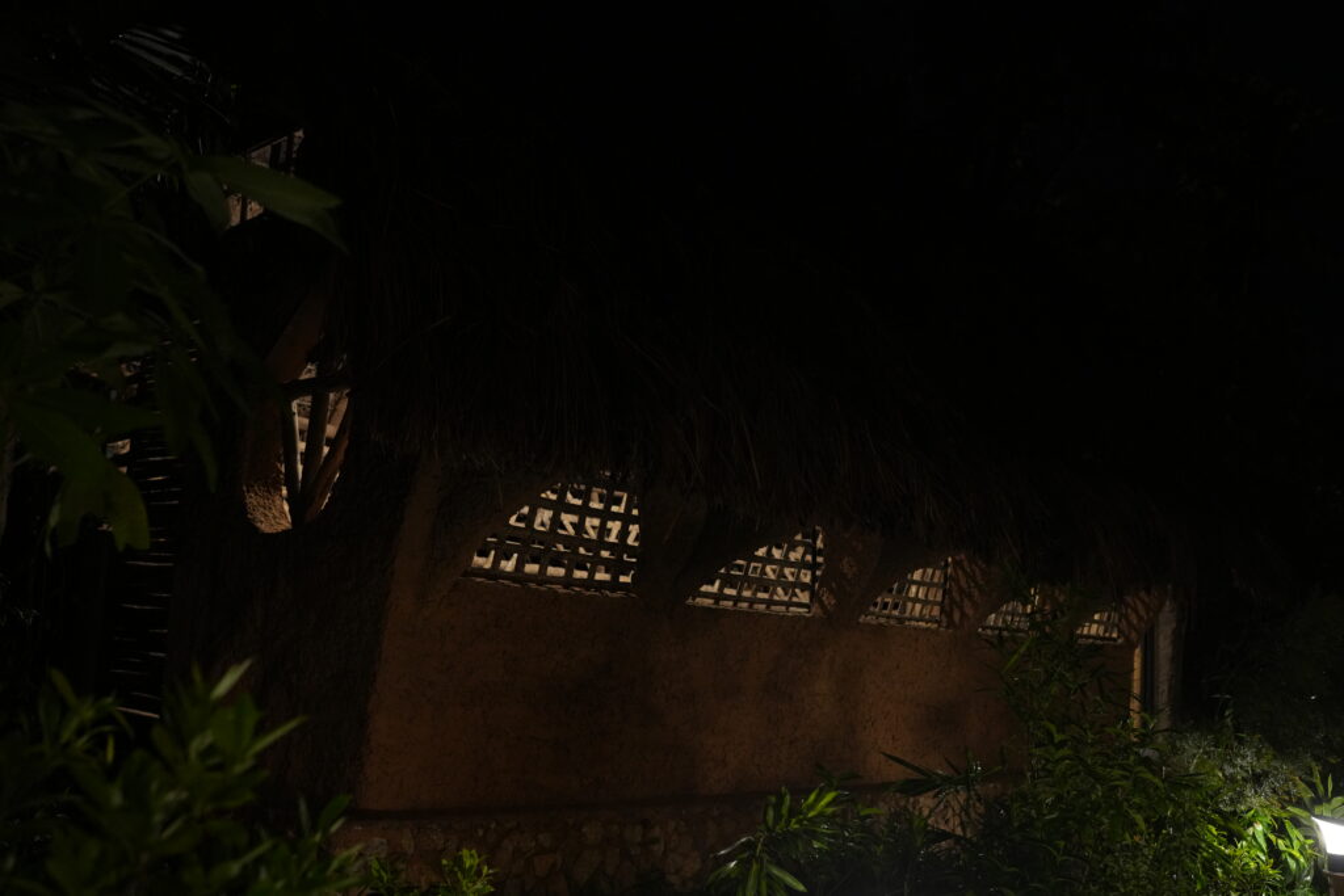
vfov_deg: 37.9
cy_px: 448
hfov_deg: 54.4
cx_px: 672
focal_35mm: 35
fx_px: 1307
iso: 2500
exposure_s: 1/60
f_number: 2.8
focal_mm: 35
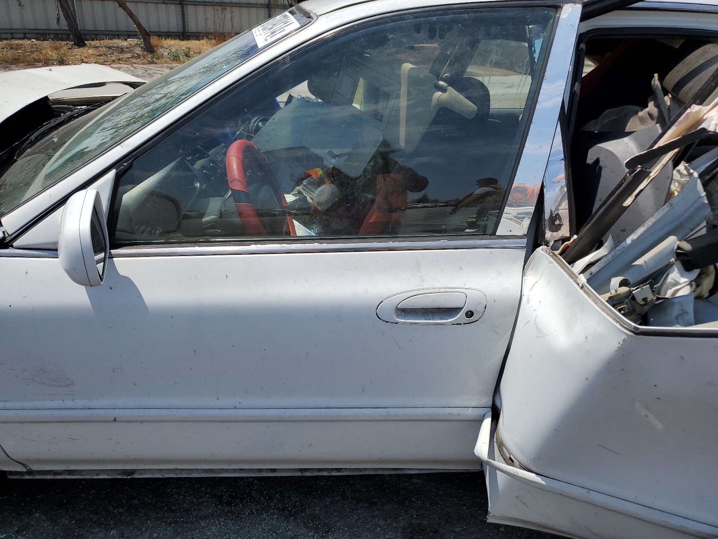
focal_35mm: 26
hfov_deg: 67.3
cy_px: 270
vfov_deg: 53.1
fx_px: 539
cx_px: 359
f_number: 1.5
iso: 50
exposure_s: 1/5000
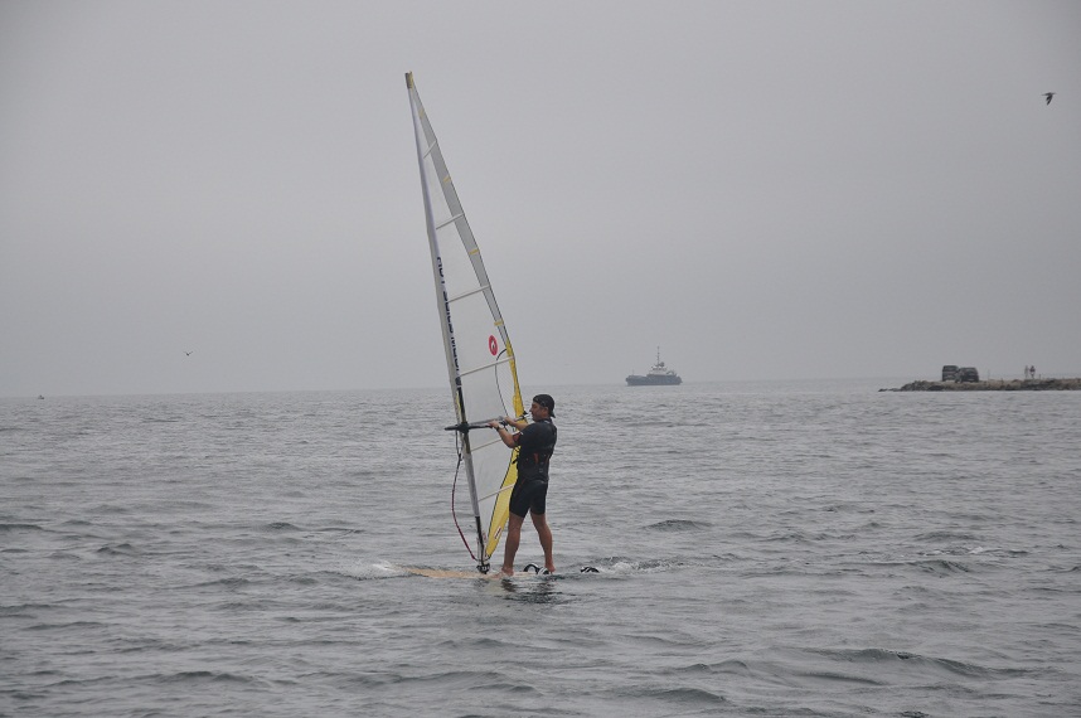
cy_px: 359
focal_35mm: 128
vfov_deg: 10.7
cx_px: 540
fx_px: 3824
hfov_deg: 16.1
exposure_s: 1/400
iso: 400
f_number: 5.6
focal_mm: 85
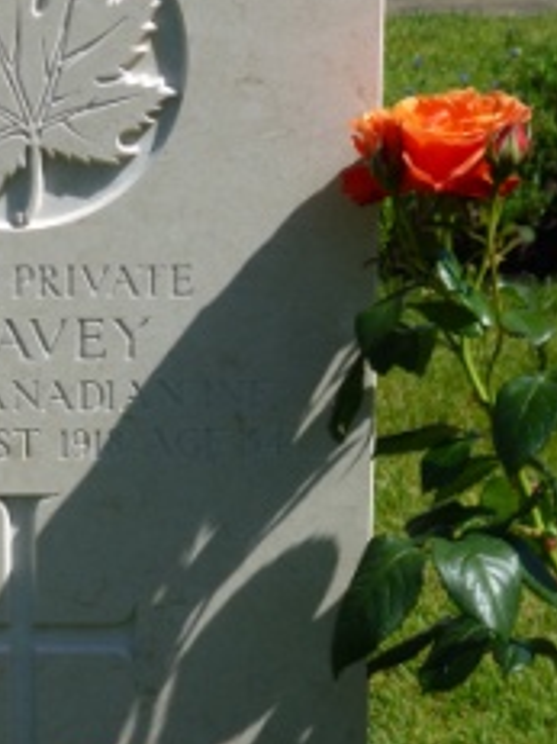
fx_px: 2921
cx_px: 80
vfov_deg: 14.5
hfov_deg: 10.8
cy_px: 415
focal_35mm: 136
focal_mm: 12.5
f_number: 5
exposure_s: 1/640
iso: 100
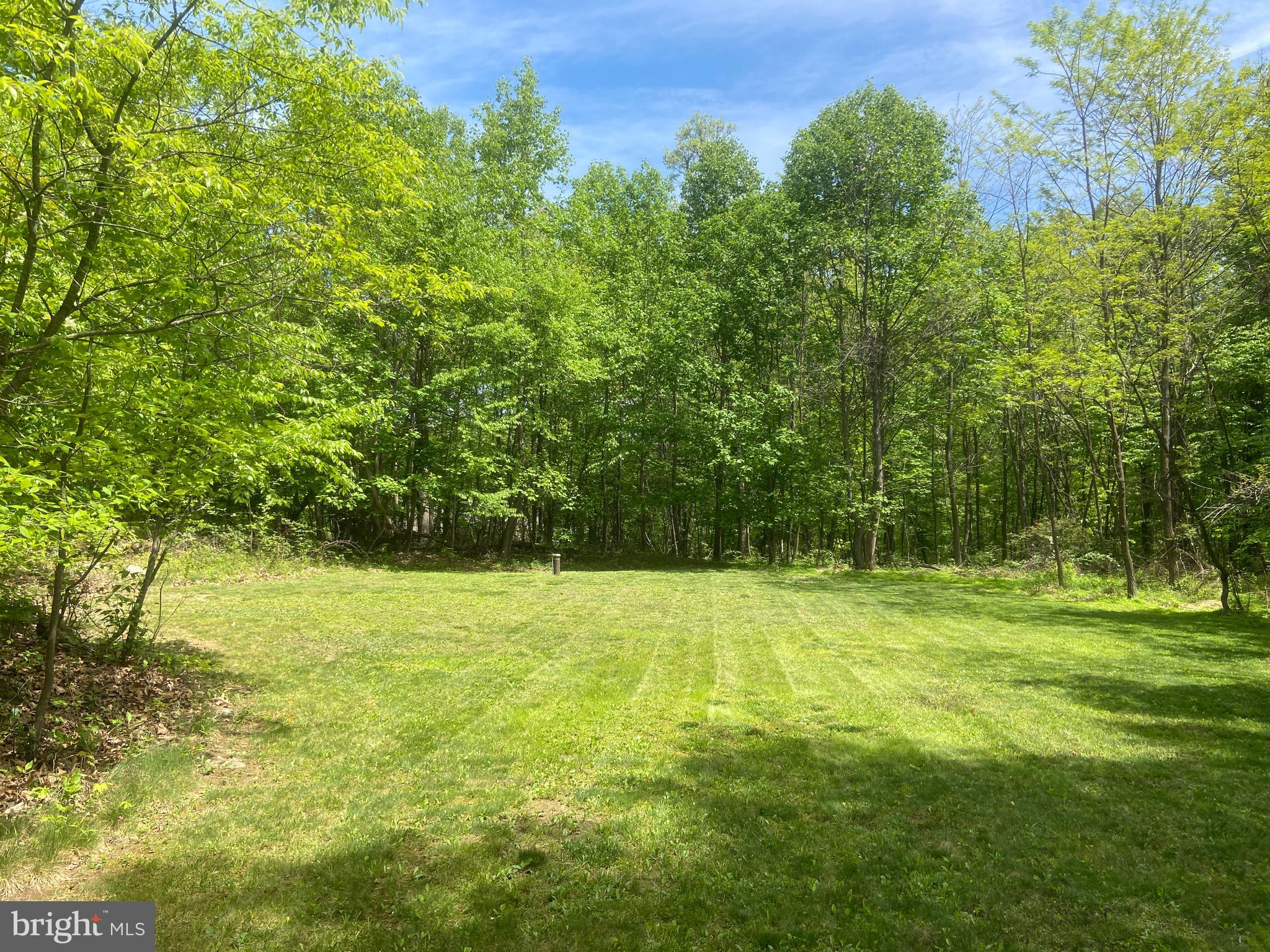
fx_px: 954
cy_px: 476
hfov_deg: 67.3
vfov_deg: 53.1
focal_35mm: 26
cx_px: 635
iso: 32
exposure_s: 1/1170
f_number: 1.8
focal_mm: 4.25
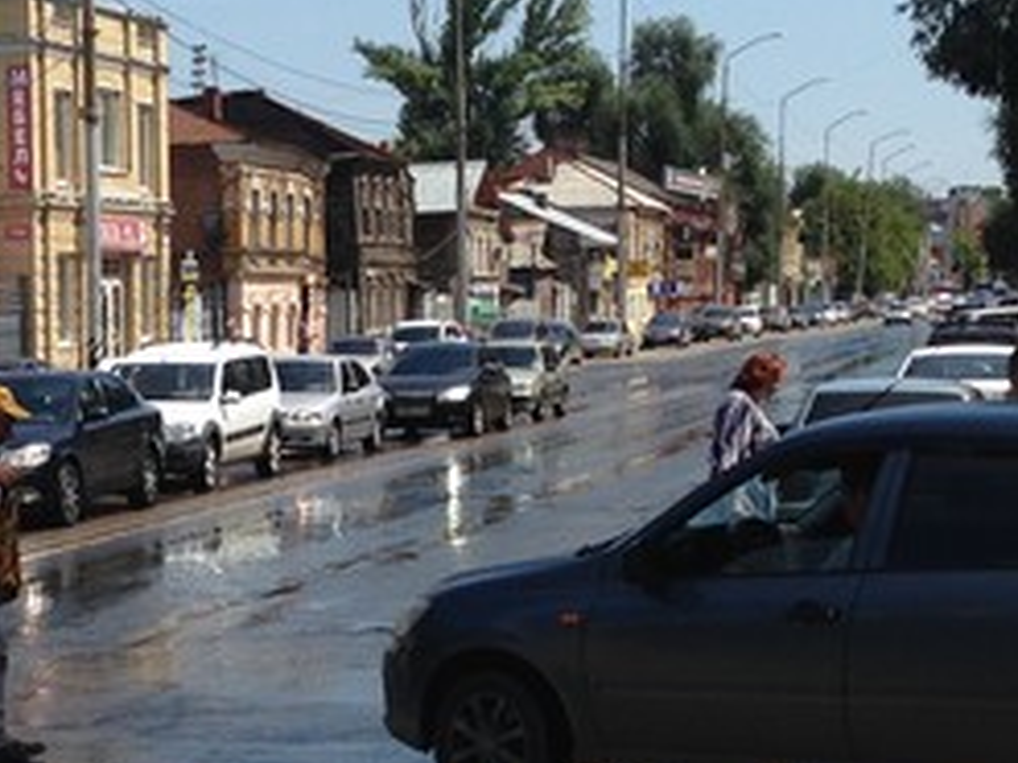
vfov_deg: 13.7
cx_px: 326
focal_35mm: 107
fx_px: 3145
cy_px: 676
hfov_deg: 18.3
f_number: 2.4
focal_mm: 4.12
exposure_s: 1/1748
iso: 50
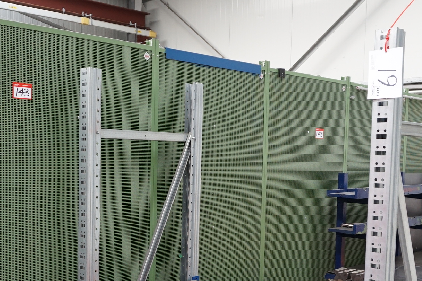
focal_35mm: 54
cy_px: 212
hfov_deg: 36.5
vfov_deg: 24.8
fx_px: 633
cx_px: 142
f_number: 4
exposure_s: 1/160
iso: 500
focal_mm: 16
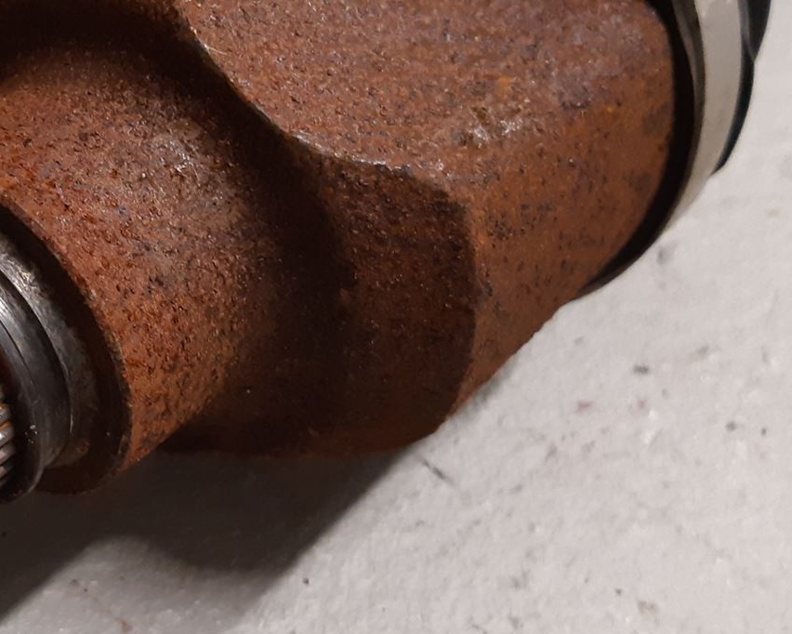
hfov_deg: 29.6
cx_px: 68
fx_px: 1430
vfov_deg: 25.0
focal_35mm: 61
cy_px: 273
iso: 200
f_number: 1.7
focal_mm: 3.93
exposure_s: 1/50
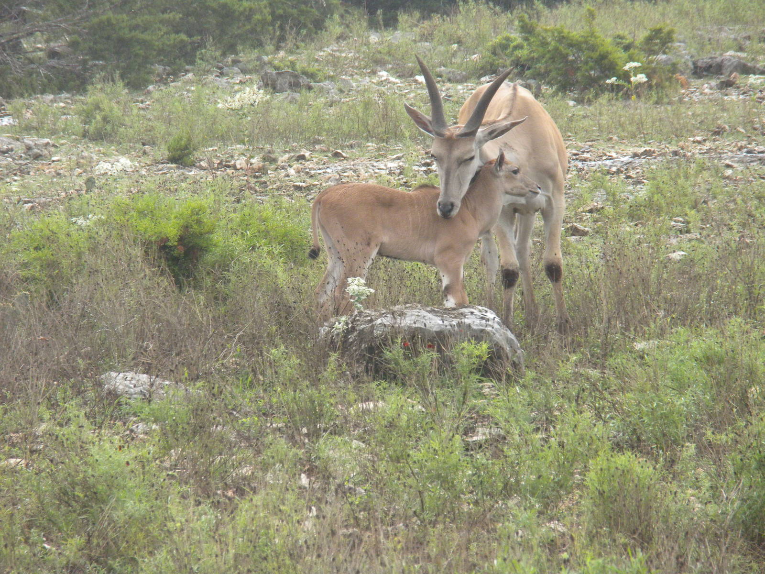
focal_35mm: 260
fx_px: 5746
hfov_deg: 7.6
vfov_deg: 5.7
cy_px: 287
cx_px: 382
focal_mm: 46.2
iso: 335
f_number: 5.3
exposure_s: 1/560
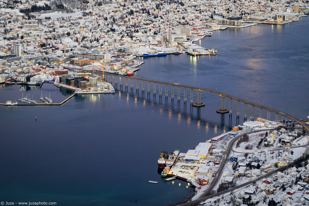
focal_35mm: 92
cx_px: 154
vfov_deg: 14.9
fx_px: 790
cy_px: 103
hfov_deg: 22.1
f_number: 9
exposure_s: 1
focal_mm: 60
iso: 100
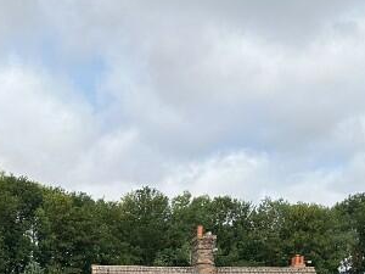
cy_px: 396
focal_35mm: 82
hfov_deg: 23.3
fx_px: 865
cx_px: 43
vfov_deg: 16.6
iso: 80
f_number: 1.78
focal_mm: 6.86
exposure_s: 1/3472
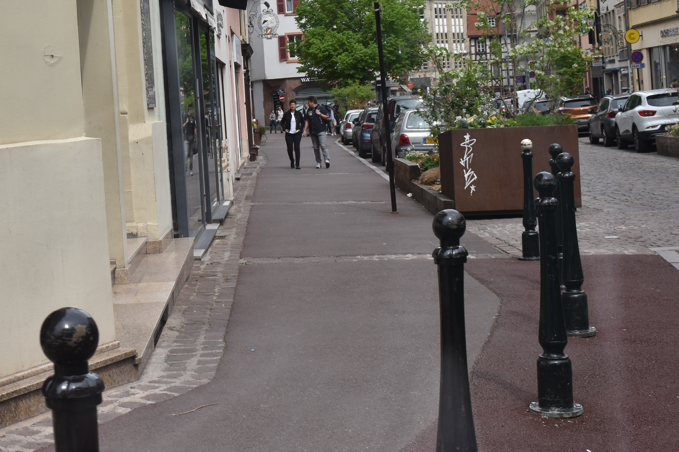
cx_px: 162
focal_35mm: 63
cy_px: 83
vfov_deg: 21.3
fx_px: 1185
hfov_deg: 31.4
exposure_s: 1/320
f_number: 9
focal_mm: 25
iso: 200
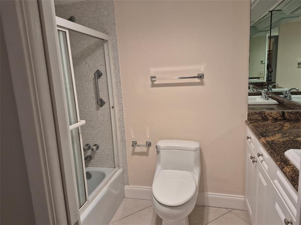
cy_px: 112
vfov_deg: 58.9
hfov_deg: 73.9
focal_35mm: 23
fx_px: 200
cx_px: 150
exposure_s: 1/120
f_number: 1.8
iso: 160
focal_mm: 5.4
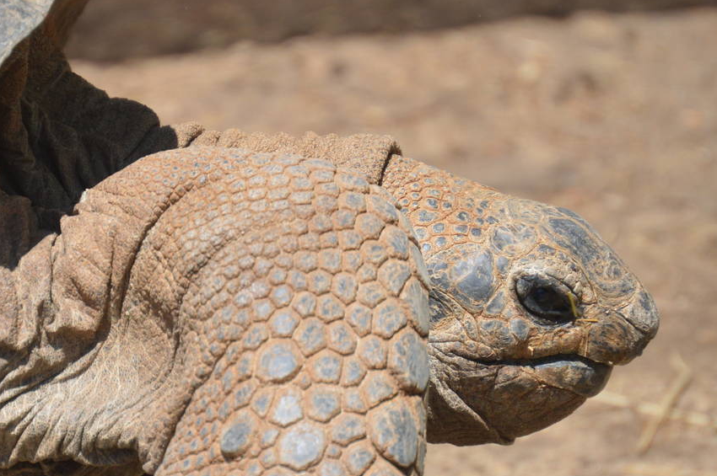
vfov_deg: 2.4
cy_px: 276
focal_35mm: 565
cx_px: 184
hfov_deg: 3.7
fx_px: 11242
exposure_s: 1/1250
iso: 400
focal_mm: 200
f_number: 5.6
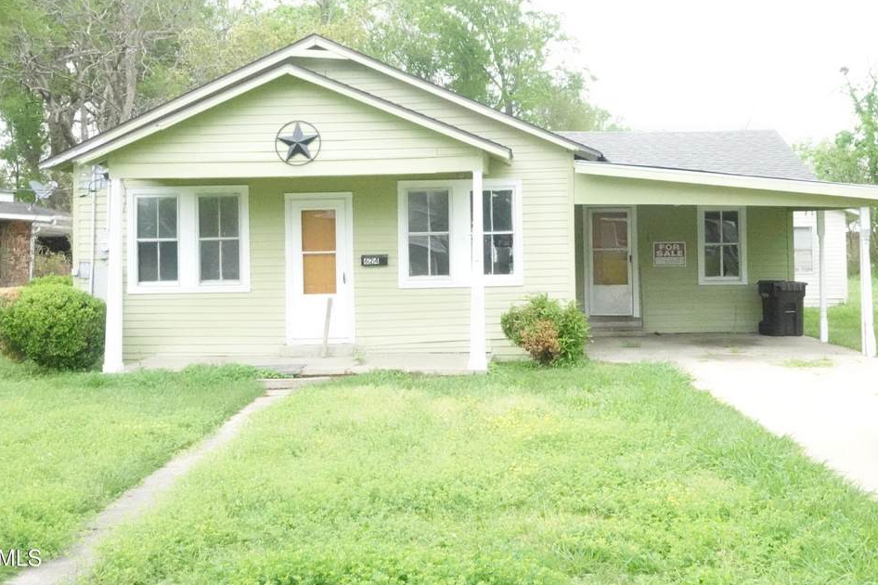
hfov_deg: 42.7
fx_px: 1121
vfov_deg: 29.0
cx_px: 471
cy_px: 198
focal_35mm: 46
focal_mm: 13.08
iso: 10000
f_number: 9
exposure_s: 1/160
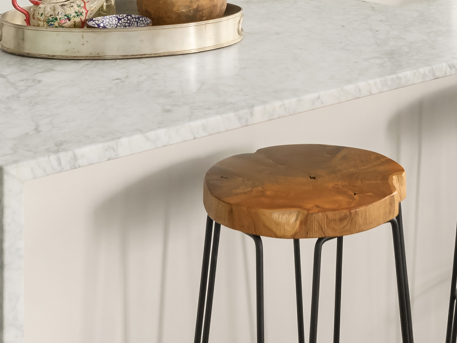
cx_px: 365
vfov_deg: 17.3
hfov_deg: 25.2
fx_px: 1004
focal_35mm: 76
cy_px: -183
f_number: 8
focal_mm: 18
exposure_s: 1.6
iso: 500
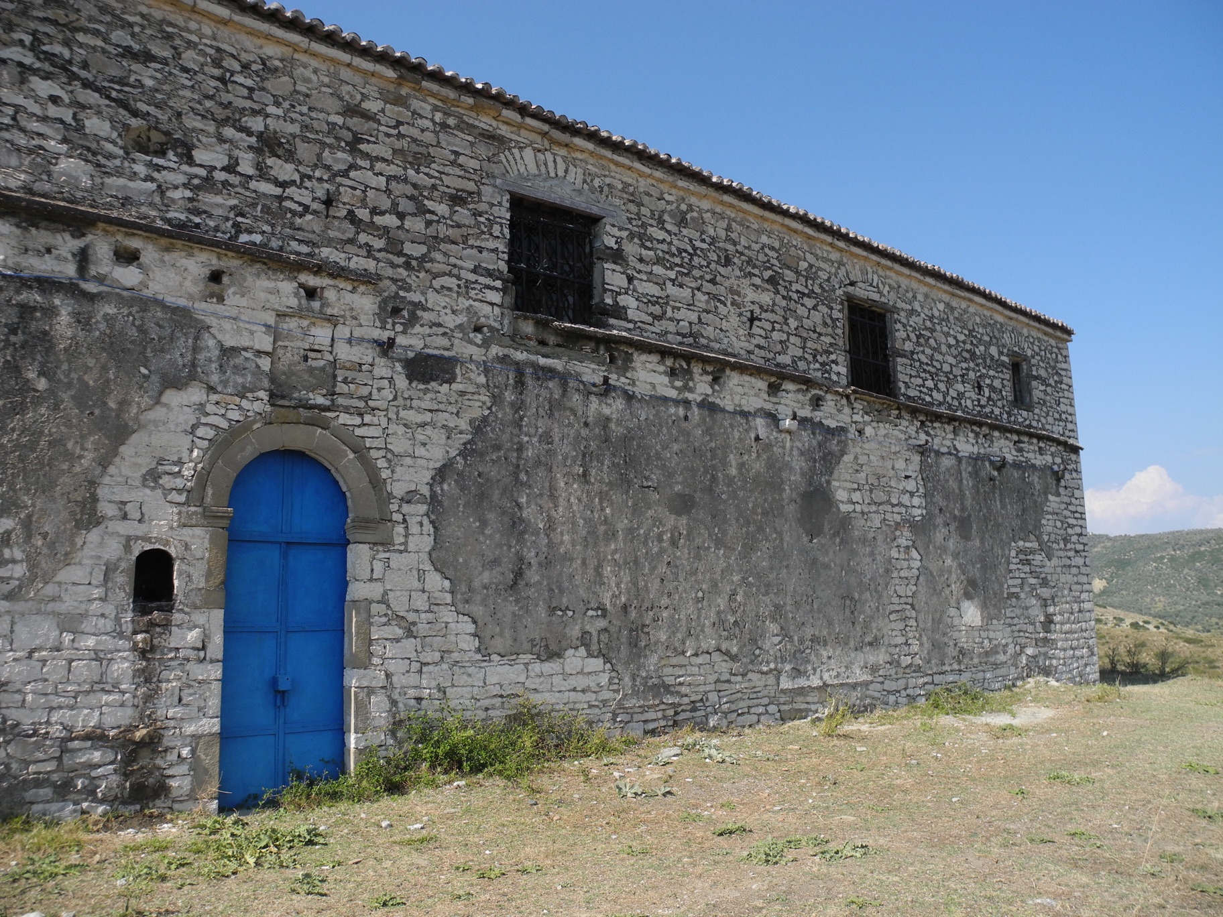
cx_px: 612
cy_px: 458
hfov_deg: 63.4
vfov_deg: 49.7
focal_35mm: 28
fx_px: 989
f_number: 3.2
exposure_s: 1/850
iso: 100
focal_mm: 6
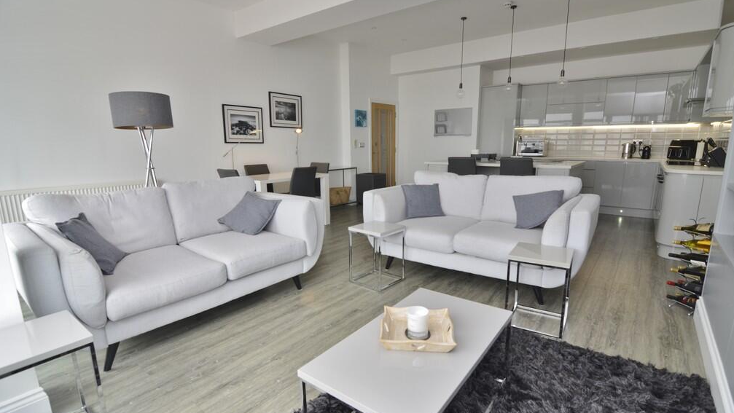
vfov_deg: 62.4
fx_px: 341
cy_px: 216
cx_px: 372
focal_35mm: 18
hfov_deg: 94.2
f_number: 5
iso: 200
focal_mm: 11
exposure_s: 1/100
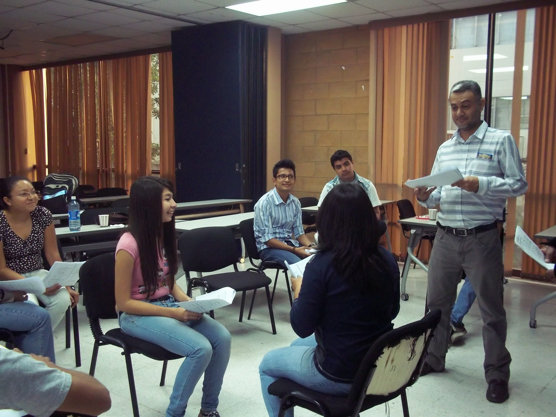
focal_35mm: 36
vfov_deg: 39.7
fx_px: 578
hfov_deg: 51.4
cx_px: 278
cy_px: 208
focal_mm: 6.5
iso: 320
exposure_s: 1/30
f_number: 3.1
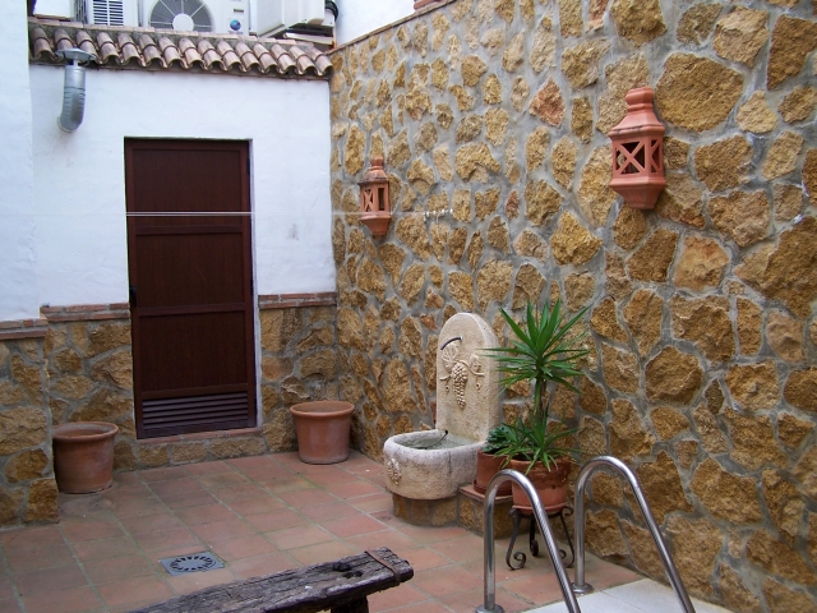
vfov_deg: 37.7
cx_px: 408
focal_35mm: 38
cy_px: 306
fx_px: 897
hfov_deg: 49.0
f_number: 2.8
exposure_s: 1/125
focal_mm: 6.3
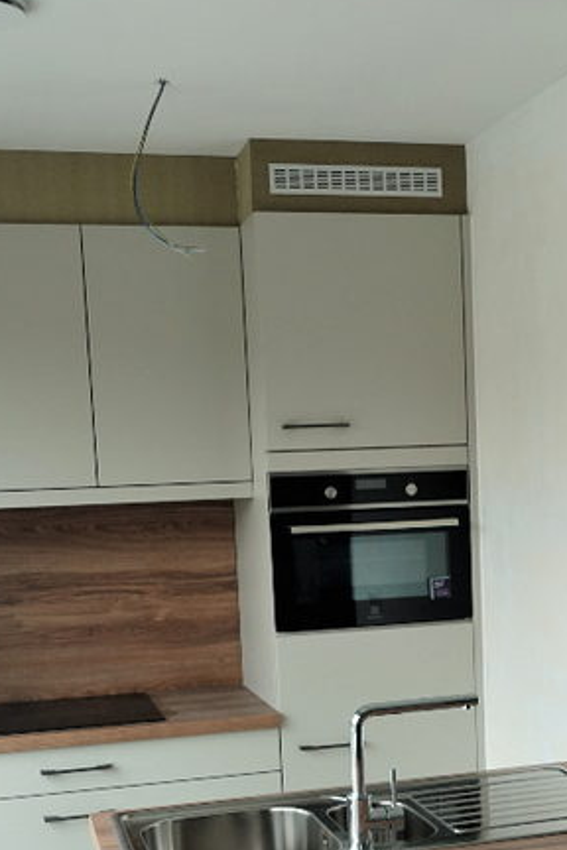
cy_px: 636
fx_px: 1181
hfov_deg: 26.8
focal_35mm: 50
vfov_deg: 38.6
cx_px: 378
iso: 125
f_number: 4
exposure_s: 1/80
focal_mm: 8.8
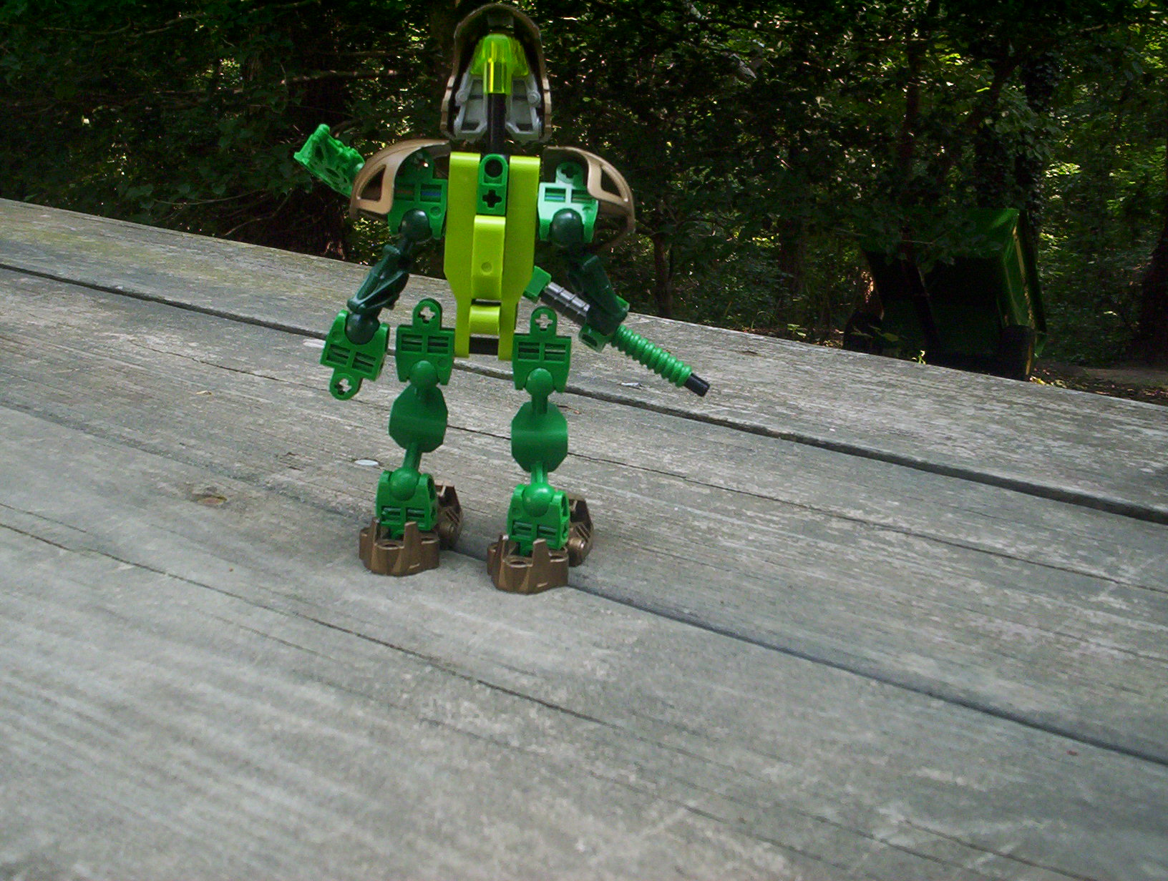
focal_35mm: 38
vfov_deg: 37.9
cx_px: 584
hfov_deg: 48.9
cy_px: 440
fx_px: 1285
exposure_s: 1/90.3
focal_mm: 4.99
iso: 100
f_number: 4.5
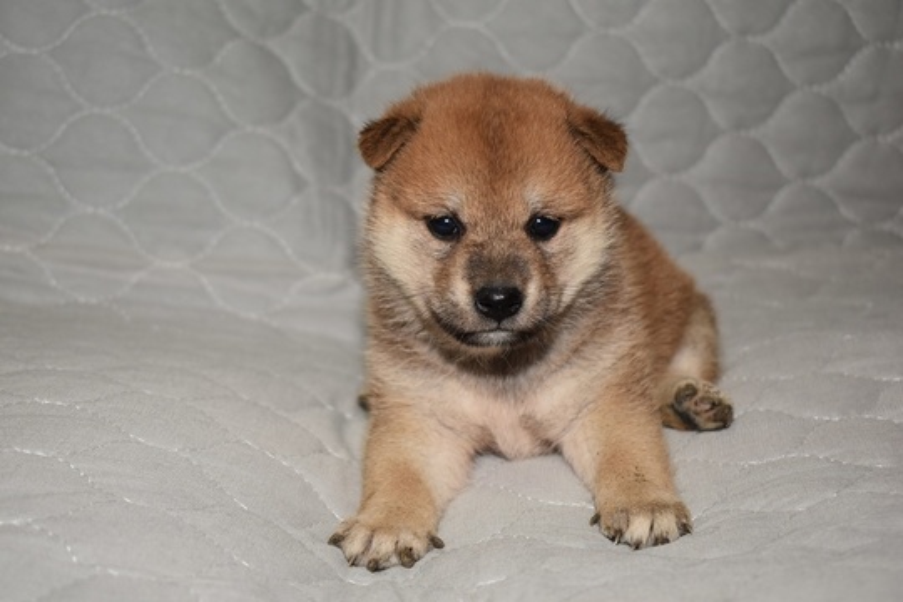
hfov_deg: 33.4
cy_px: 301
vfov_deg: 22.6
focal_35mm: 60
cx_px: 452
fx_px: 1505
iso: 360
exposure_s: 1/60
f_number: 4.8
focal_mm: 40
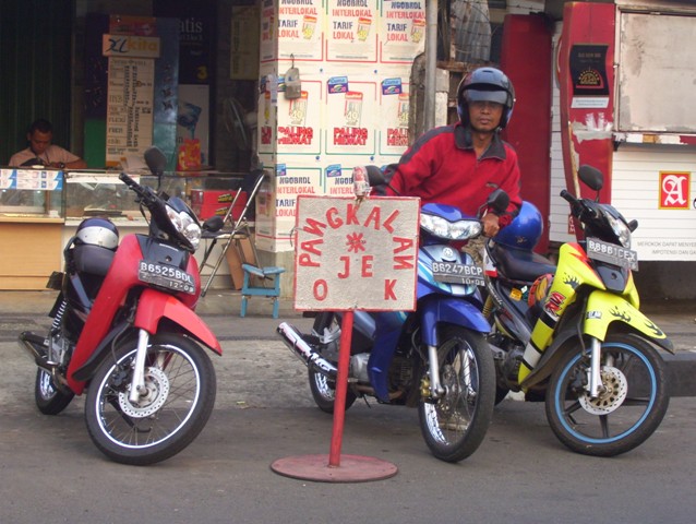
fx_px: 1751
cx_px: 348
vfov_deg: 17.0
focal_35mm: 87
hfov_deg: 22.5
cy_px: 262
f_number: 4.3
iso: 125
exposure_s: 1/80
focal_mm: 14.3
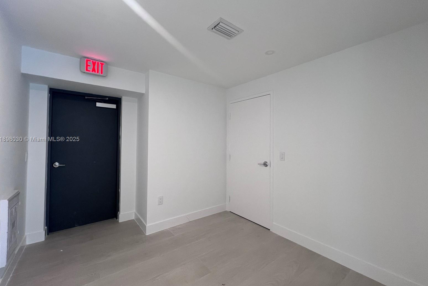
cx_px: 212
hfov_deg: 104.3
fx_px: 166
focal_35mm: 14
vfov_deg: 81.2
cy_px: 140
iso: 125
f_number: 1.8
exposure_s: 1/60
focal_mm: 1.57
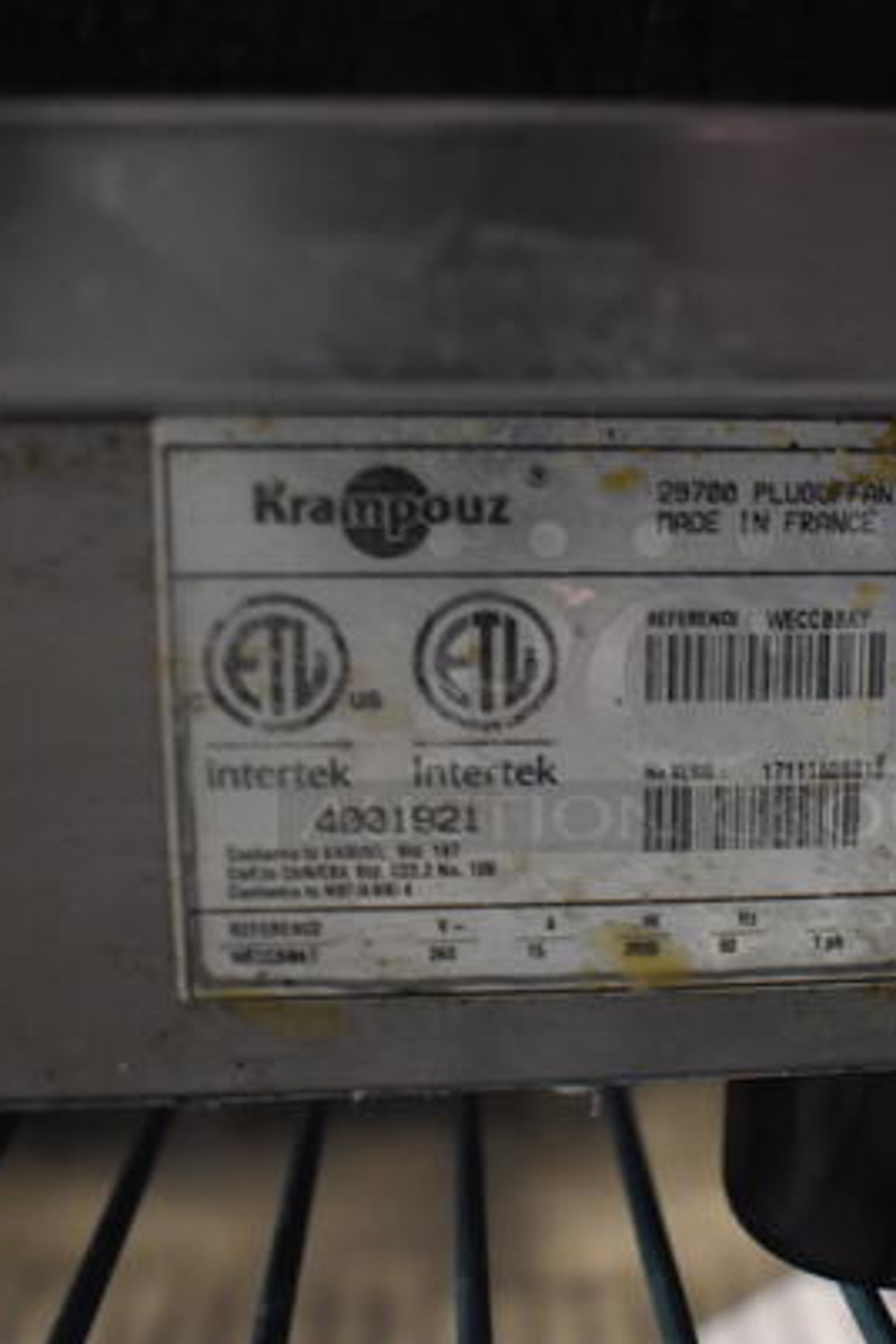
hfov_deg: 32.1
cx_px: 652
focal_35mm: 41
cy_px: 675
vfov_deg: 47.4
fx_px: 1531
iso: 3200
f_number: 3.5
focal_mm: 18
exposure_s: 1/30
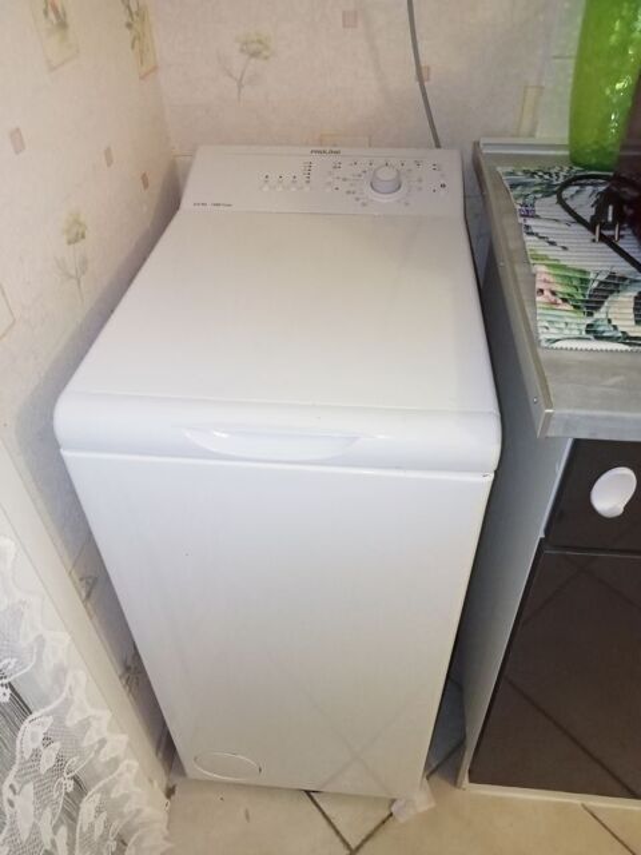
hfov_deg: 49.7
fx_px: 691
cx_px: 320
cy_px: 428
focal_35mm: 28
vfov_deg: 63.4
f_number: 2.2
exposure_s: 1/25
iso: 1867
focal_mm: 3.46
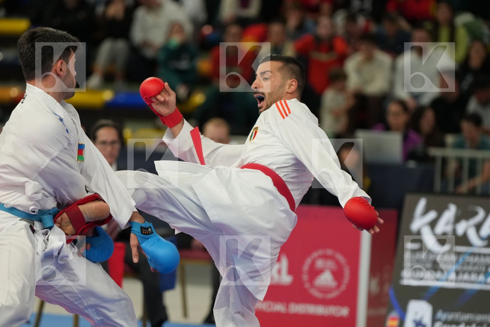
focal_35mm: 252
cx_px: 245
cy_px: 164
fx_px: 3430
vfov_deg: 5.5
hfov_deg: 8.2
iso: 1600
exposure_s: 1/1000
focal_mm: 168
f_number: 2.8
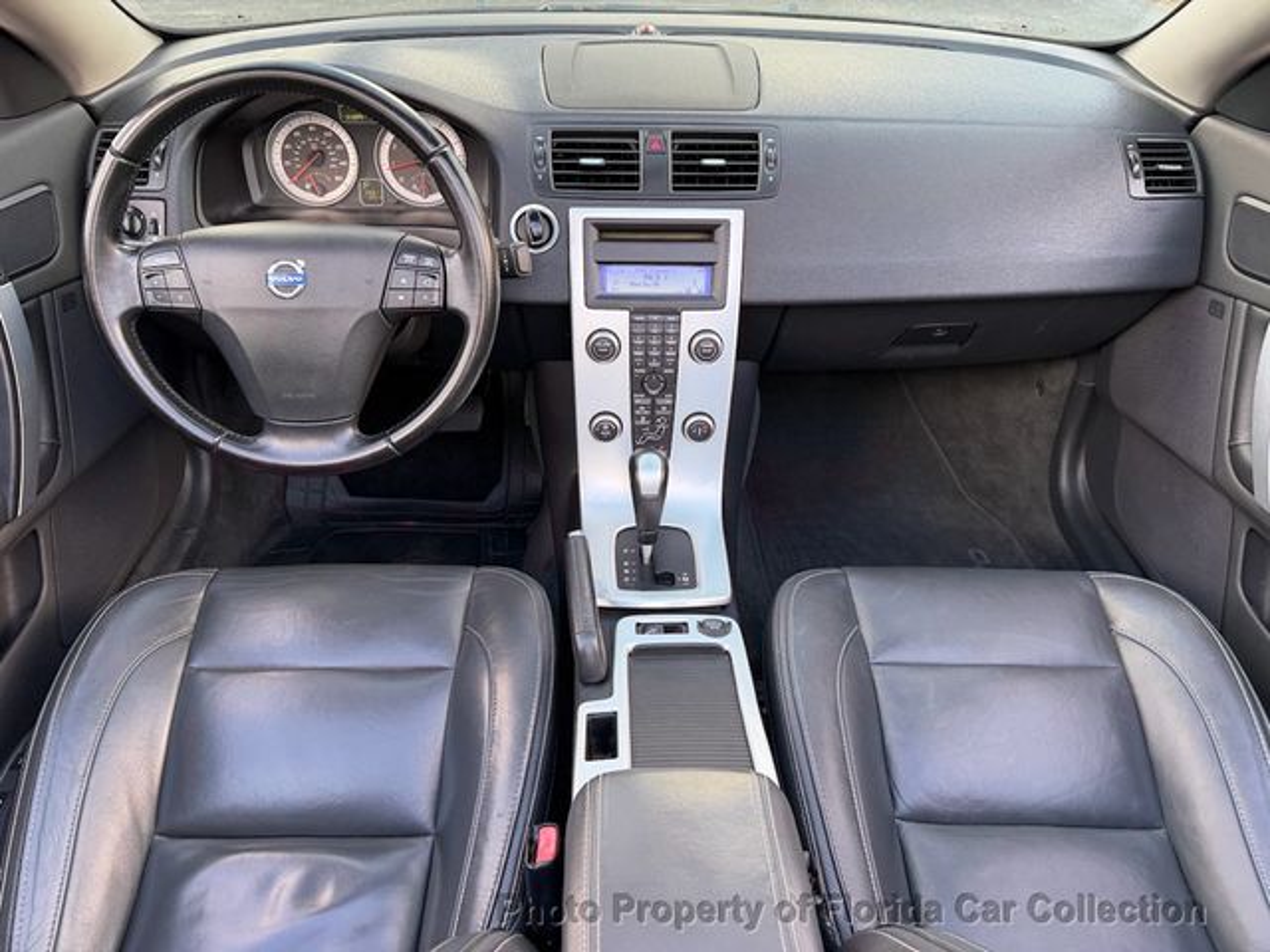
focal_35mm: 24
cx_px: 635
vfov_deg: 56.8
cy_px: 476
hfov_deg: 71.6
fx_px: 881
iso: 160
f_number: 1.78
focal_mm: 6.76
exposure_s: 1/121
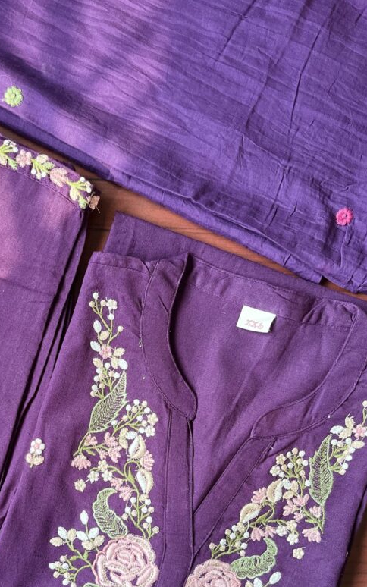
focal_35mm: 38
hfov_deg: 33.3
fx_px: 608
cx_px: 127
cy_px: 391
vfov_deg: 50.6
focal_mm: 5.1
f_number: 1.6
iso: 320
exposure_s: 1/50
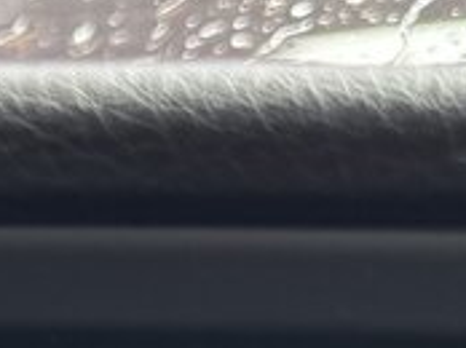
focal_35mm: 177
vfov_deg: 7.5
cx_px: -742
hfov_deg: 9.6
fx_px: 2379
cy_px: 1012
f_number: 1.78
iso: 64
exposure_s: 1/136
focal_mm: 6.76
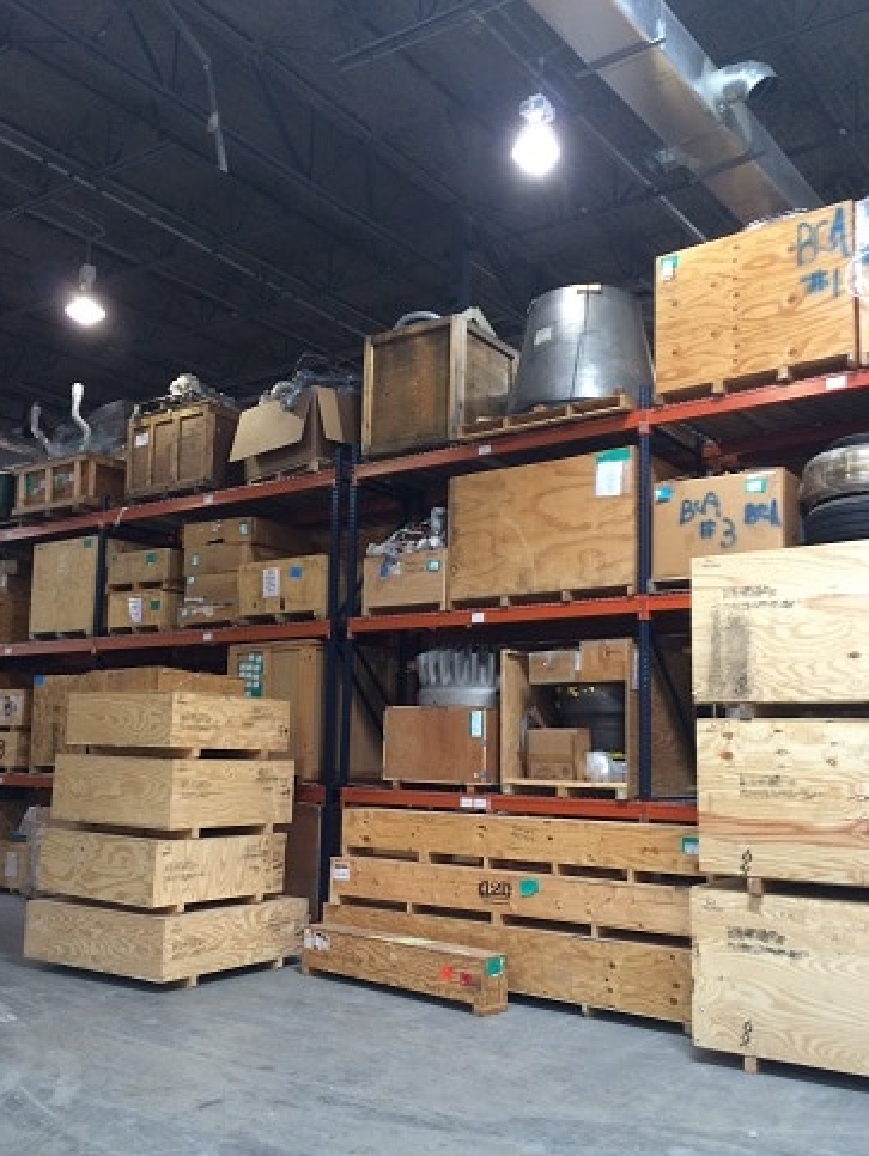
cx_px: 412
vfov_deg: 56.7
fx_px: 1070
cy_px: 614
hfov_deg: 44.2
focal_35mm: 32
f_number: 2.2
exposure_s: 1/30
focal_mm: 4.15
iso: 100
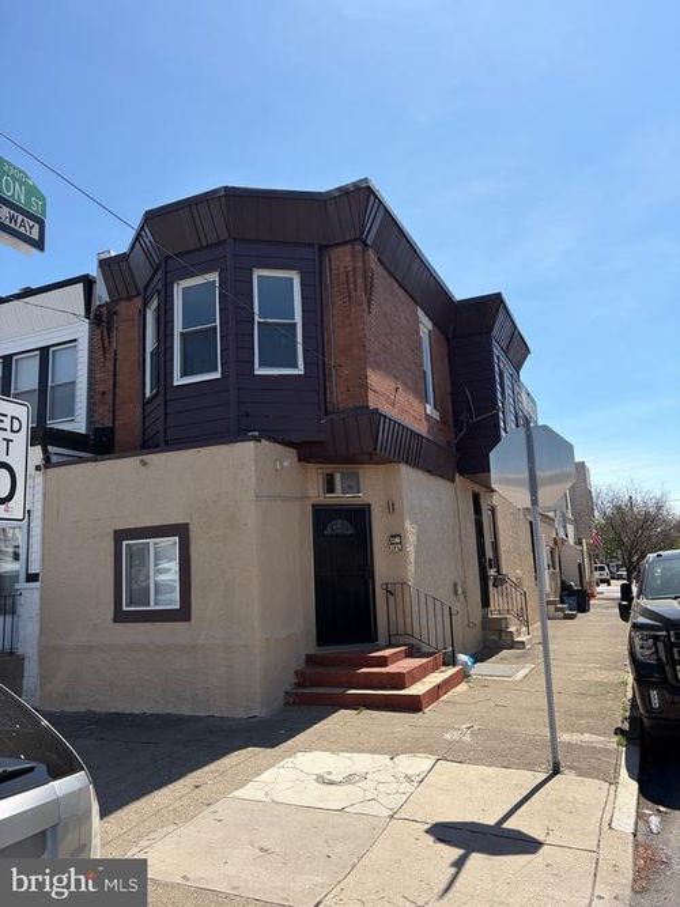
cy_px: 454
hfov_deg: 53.0
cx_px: 340
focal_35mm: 26
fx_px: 681
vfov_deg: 67.3
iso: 64
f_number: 1.6
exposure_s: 1/4950
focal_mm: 5.96
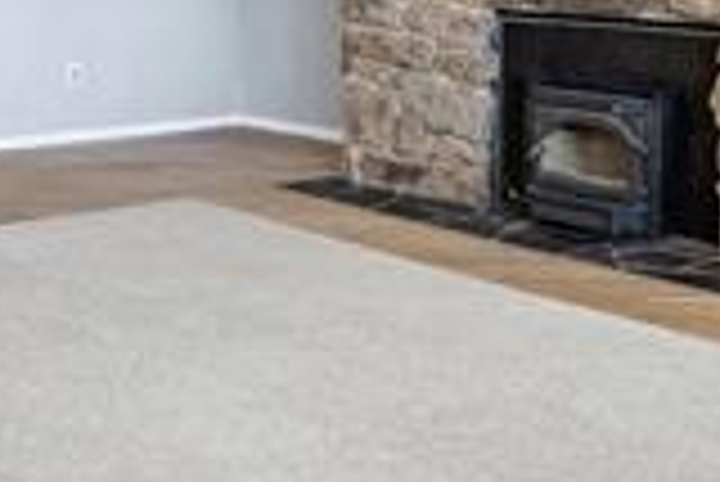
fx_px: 1281
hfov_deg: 31.4
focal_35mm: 64
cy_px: -59
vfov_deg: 20.2
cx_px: 360
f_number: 6.7
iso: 100
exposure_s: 1/20
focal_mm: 16
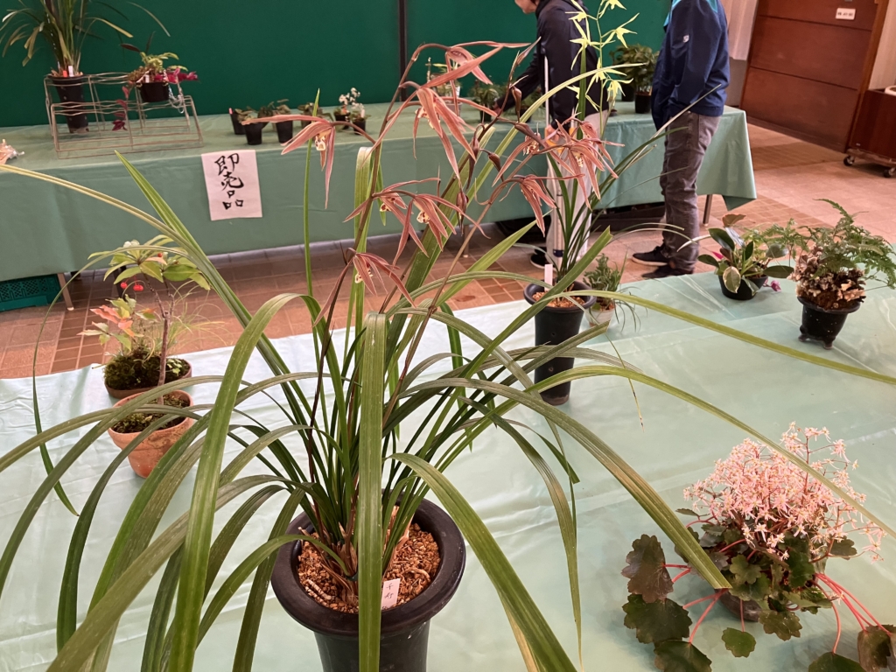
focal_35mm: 28
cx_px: 448
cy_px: 336
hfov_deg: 63.4
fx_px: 725
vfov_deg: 49.7
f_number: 1.8
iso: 125
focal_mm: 3.99
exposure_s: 1/50
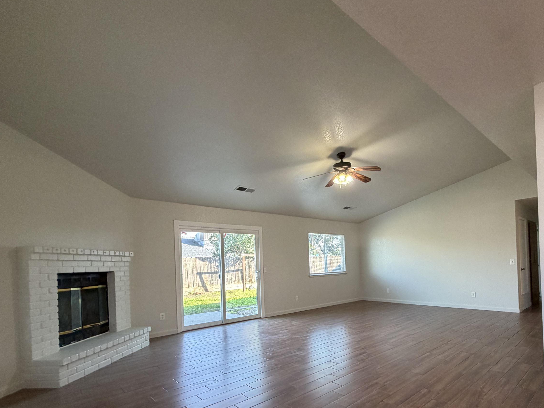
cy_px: 262
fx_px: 299
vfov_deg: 67.3
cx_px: 318
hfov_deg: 83.9
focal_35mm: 19
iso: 200
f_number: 2.2
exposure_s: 1/60
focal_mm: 2.22
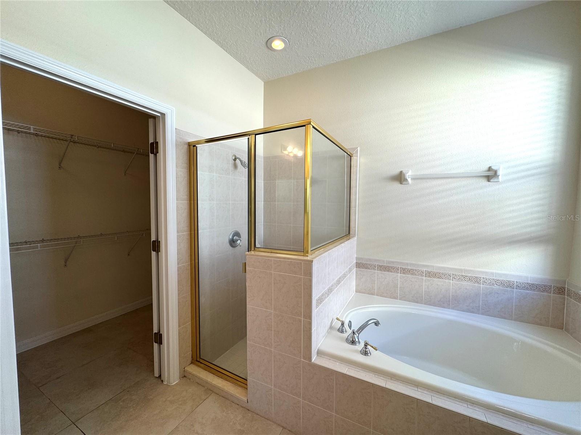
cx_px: 290
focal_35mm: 14
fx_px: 235
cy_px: 218
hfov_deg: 102.1
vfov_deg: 85.7
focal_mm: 2.22
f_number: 2.2
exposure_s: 1/120
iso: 80
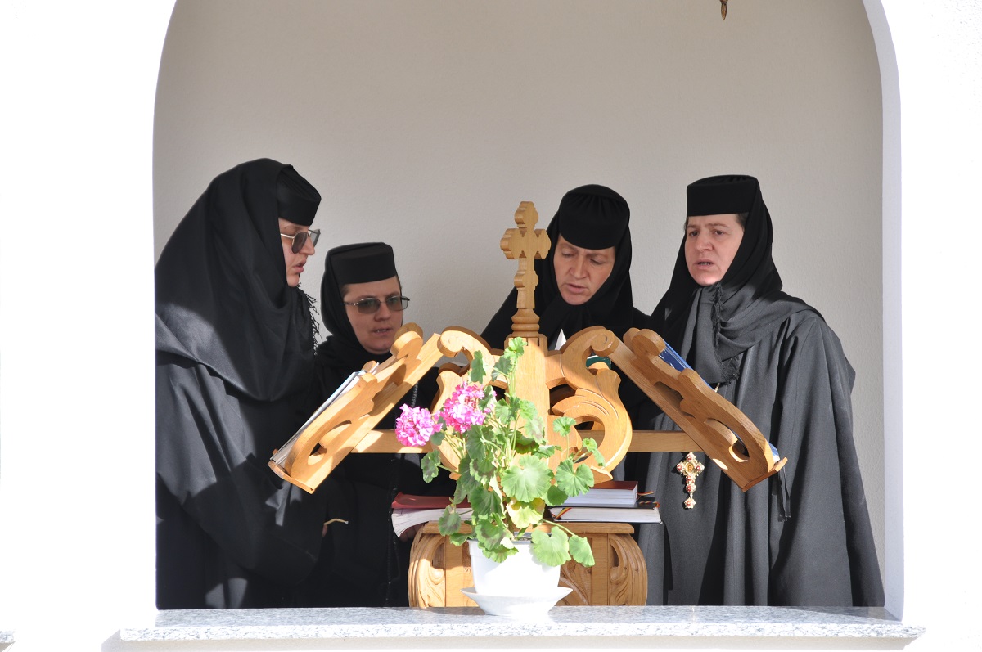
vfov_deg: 8.7
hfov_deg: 13.1
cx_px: 491
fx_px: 4291
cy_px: 326
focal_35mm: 158
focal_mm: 105
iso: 200
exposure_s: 1/200
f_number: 6.3
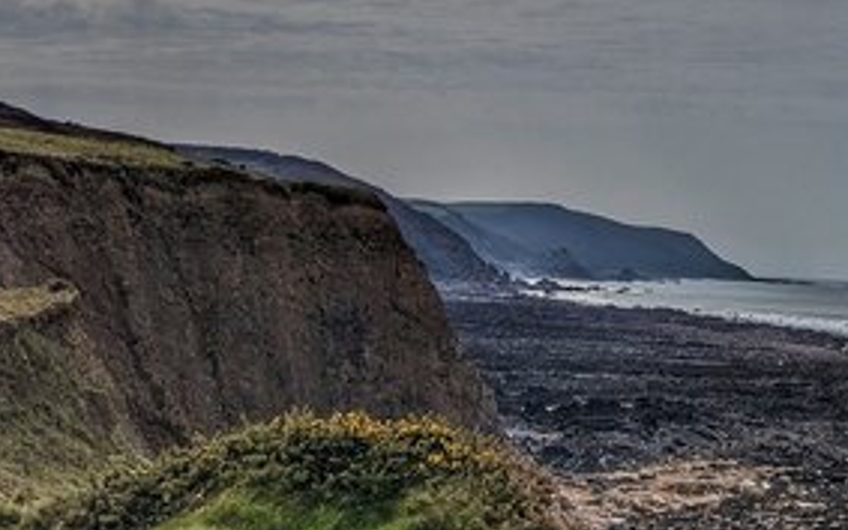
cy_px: -40
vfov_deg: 19.5
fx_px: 1479
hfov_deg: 31.8
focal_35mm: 64
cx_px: 530
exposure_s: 1/11364
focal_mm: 6.81
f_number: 1.85
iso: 47
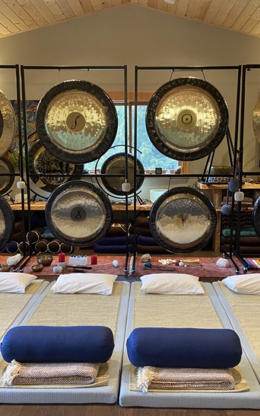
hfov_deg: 34.4
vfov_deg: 52.7
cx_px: 140
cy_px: 208
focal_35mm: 37
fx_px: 419
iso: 200
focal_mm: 4.25
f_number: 1.8
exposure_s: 1/60
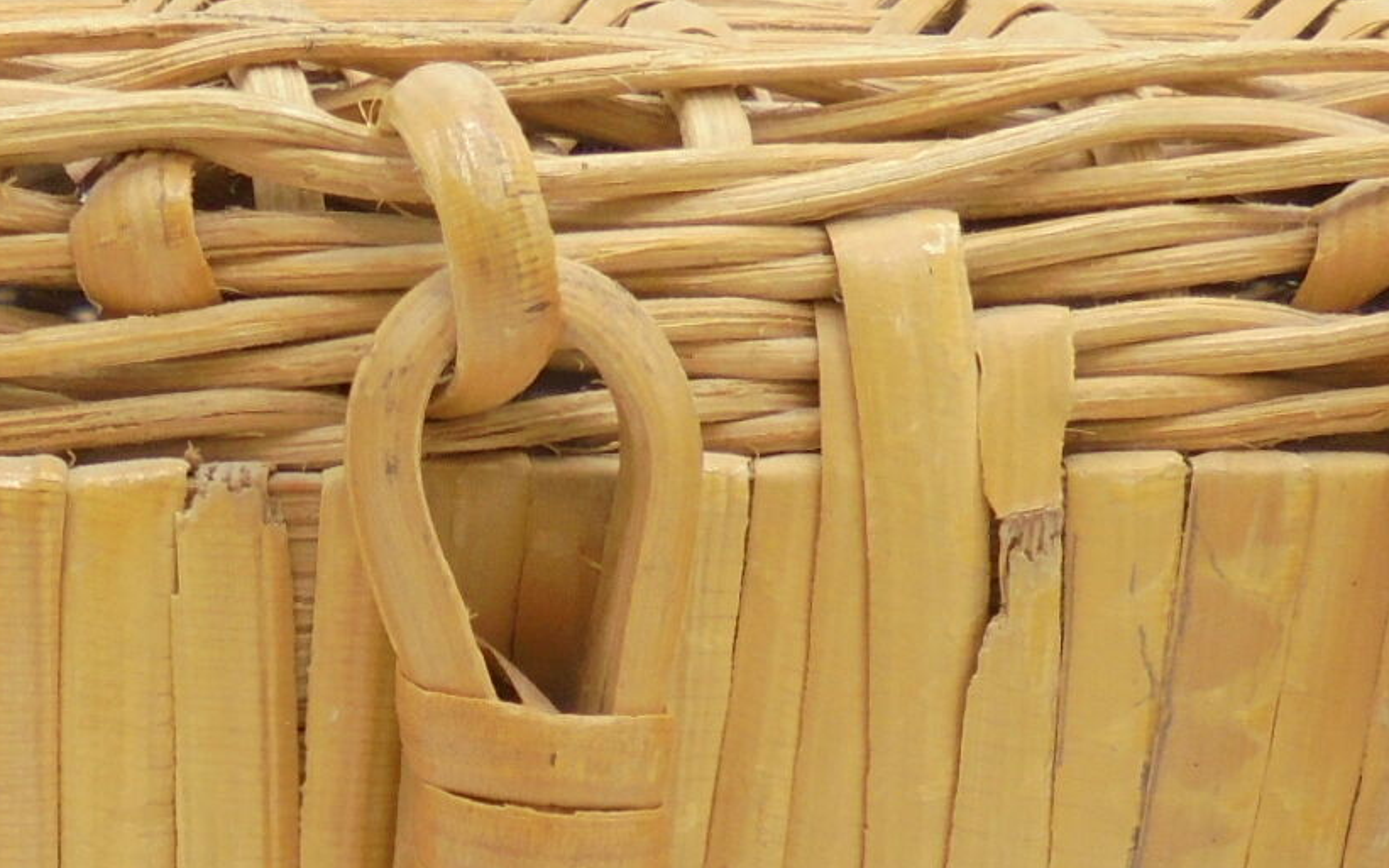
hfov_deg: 23.7
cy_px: 1178
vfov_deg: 14.3
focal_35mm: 87
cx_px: 469
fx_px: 3293
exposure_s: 1/125
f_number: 3.5
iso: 100
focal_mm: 4.6
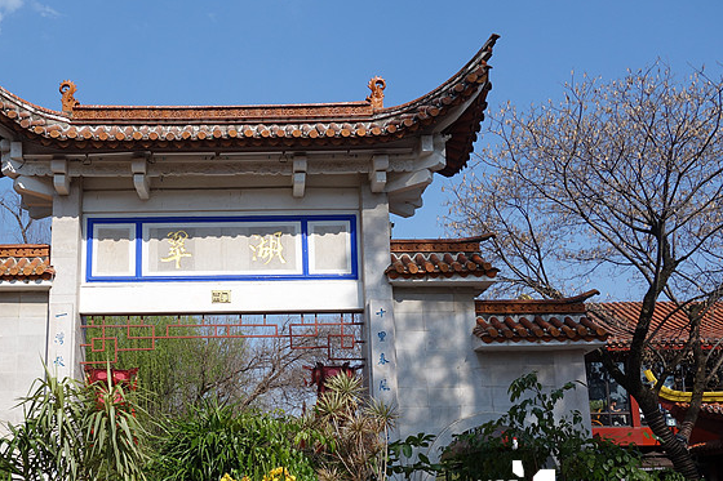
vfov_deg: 33.0
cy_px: 329
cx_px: 230
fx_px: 803
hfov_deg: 47.5
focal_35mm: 40
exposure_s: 1/640
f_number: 5.6
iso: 125
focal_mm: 10.4
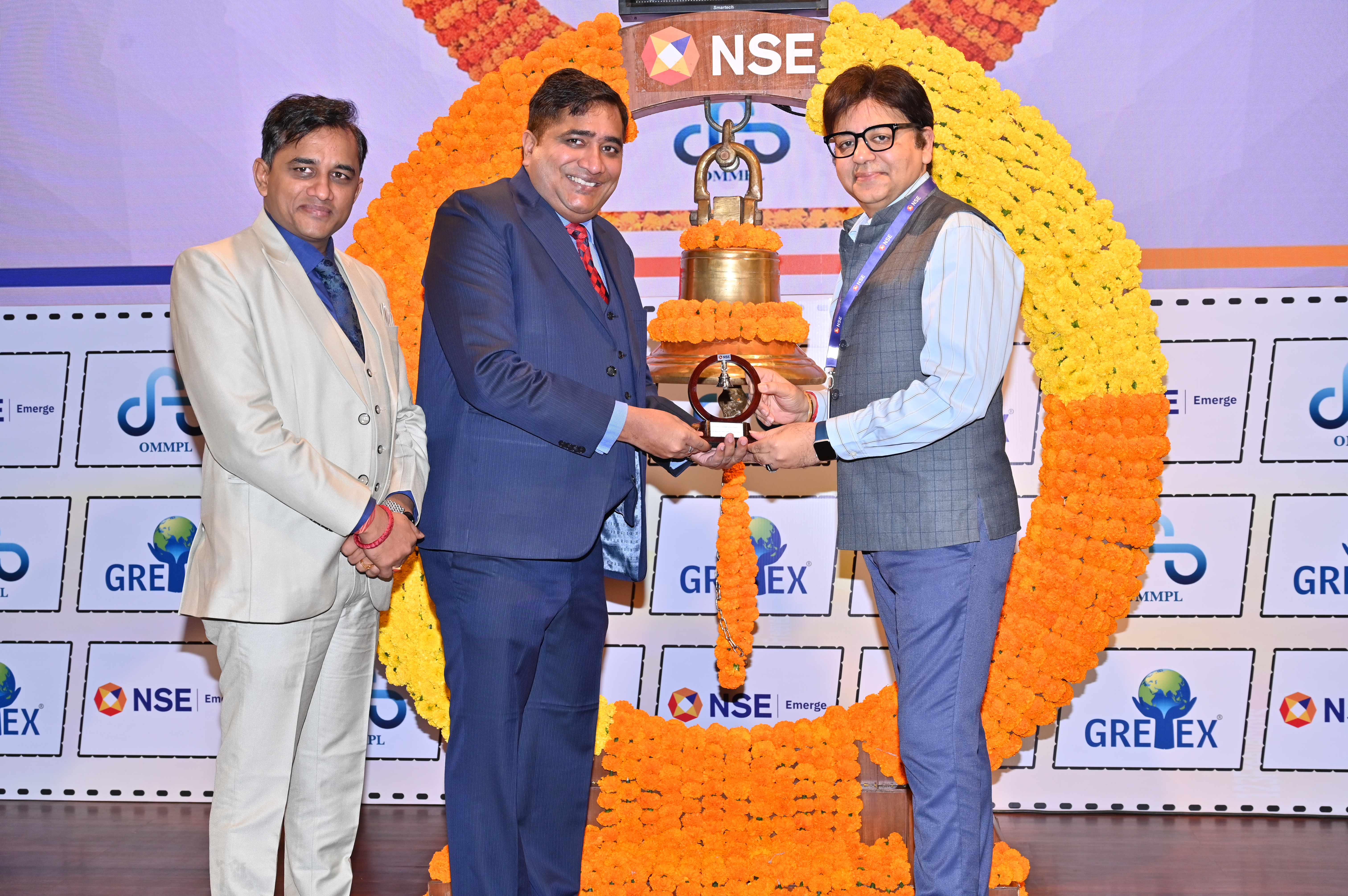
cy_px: 448
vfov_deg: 27.5
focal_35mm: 49
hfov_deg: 40.4
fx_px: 1834
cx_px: 674
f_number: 5.6
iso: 400
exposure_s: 1/160
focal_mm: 49
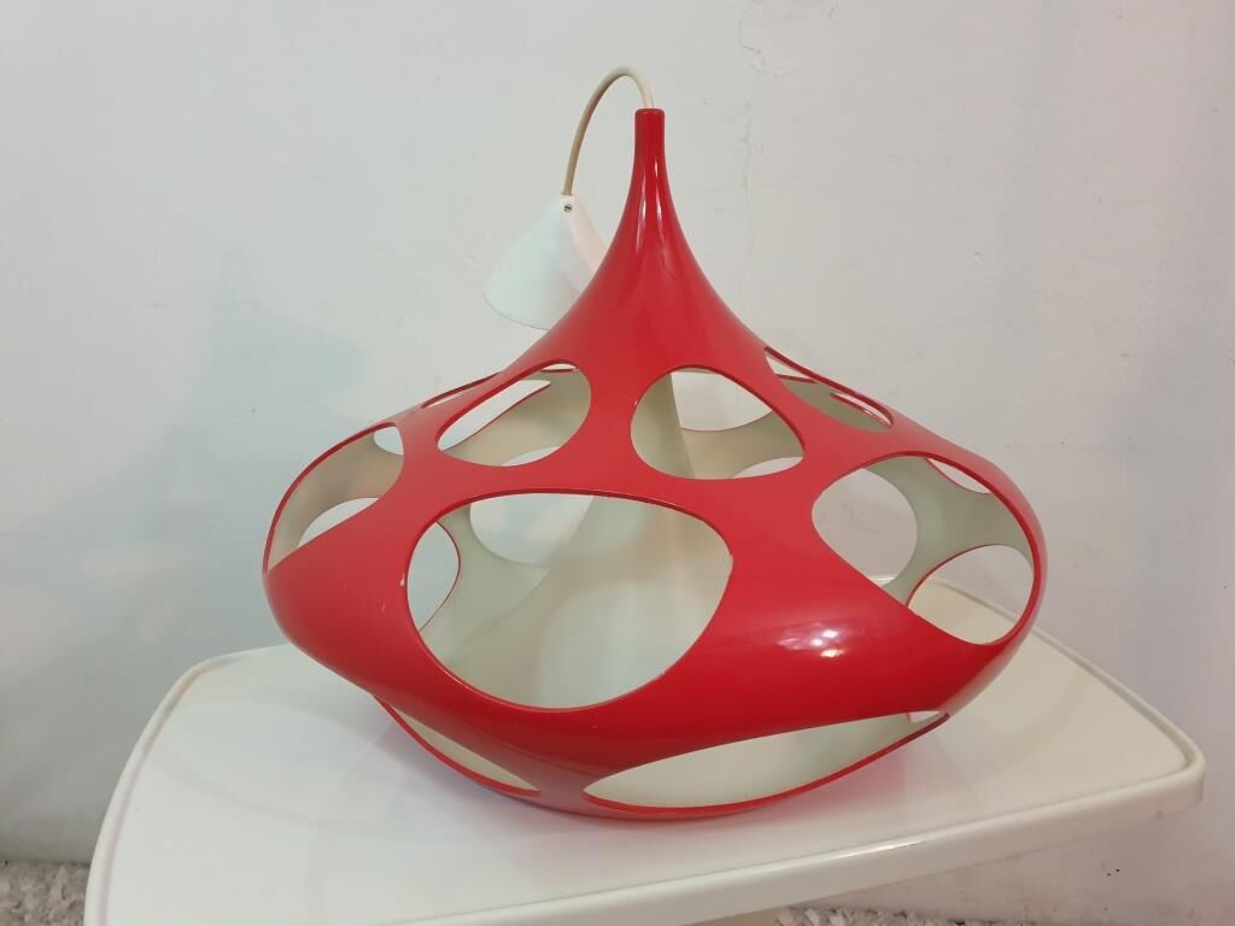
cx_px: 618
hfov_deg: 67.3
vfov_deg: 53.1
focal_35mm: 26
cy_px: 463
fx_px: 928
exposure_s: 1/50
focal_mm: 4.3
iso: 320
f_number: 1.5
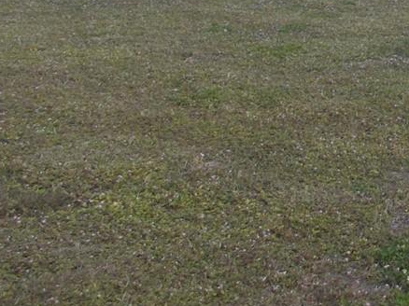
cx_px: 530
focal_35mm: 95
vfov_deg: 14.8
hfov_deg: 19.1
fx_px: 1122
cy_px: -107
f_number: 8
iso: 80
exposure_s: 1/125
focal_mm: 4.6
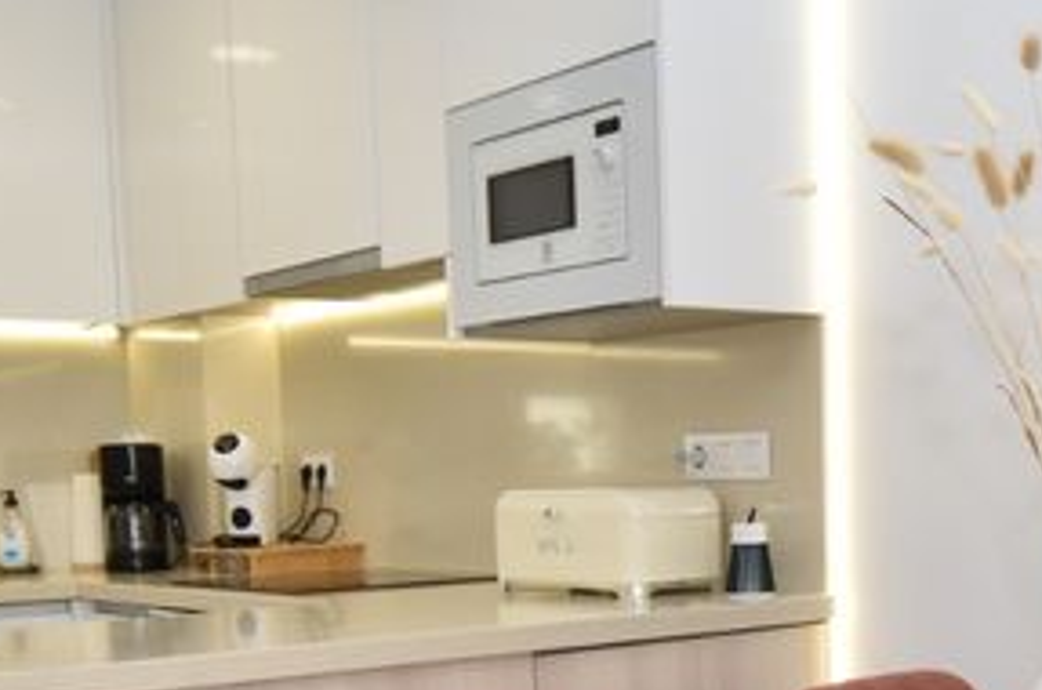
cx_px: 703
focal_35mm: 57
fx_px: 1641
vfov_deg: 23.0
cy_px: 652
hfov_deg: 34.9
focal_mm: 11.5
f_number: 4.5
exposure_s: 1/200
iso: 400
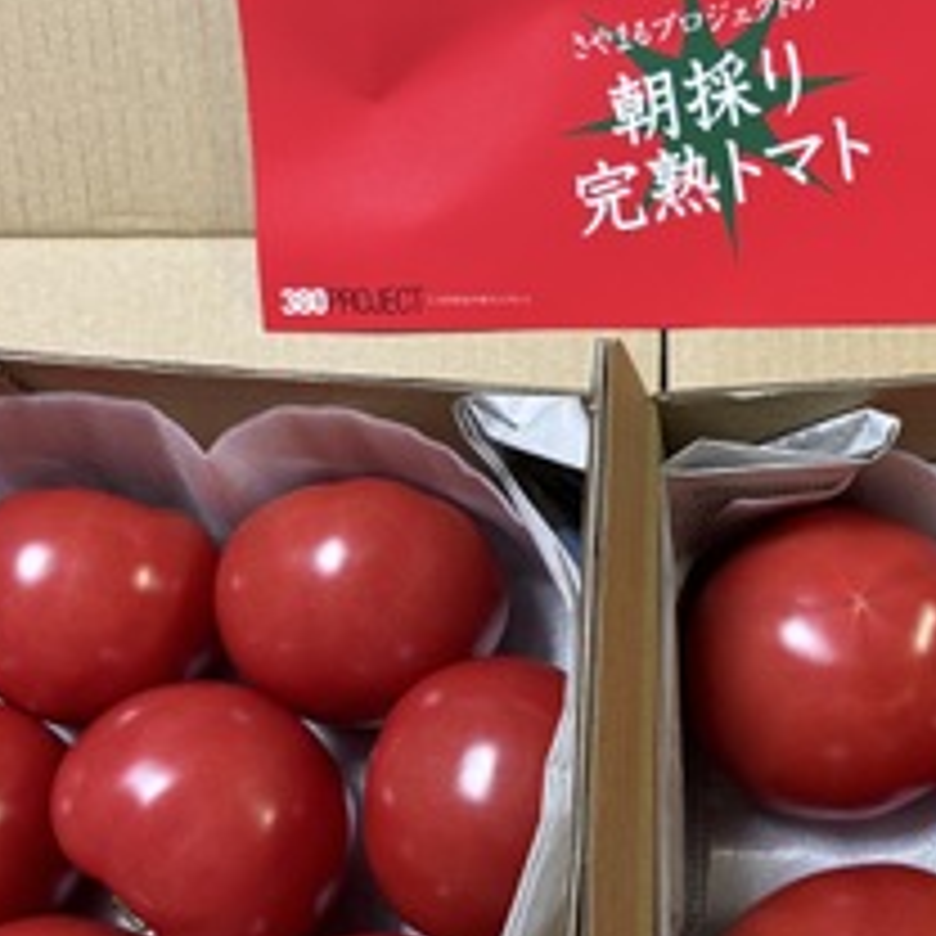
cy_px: 626
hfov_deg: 31.7
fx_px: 1621
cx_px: 686
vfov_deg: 31.9
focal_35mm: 53
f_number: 1.6
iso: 200
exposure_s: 1/60
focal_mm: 5.96
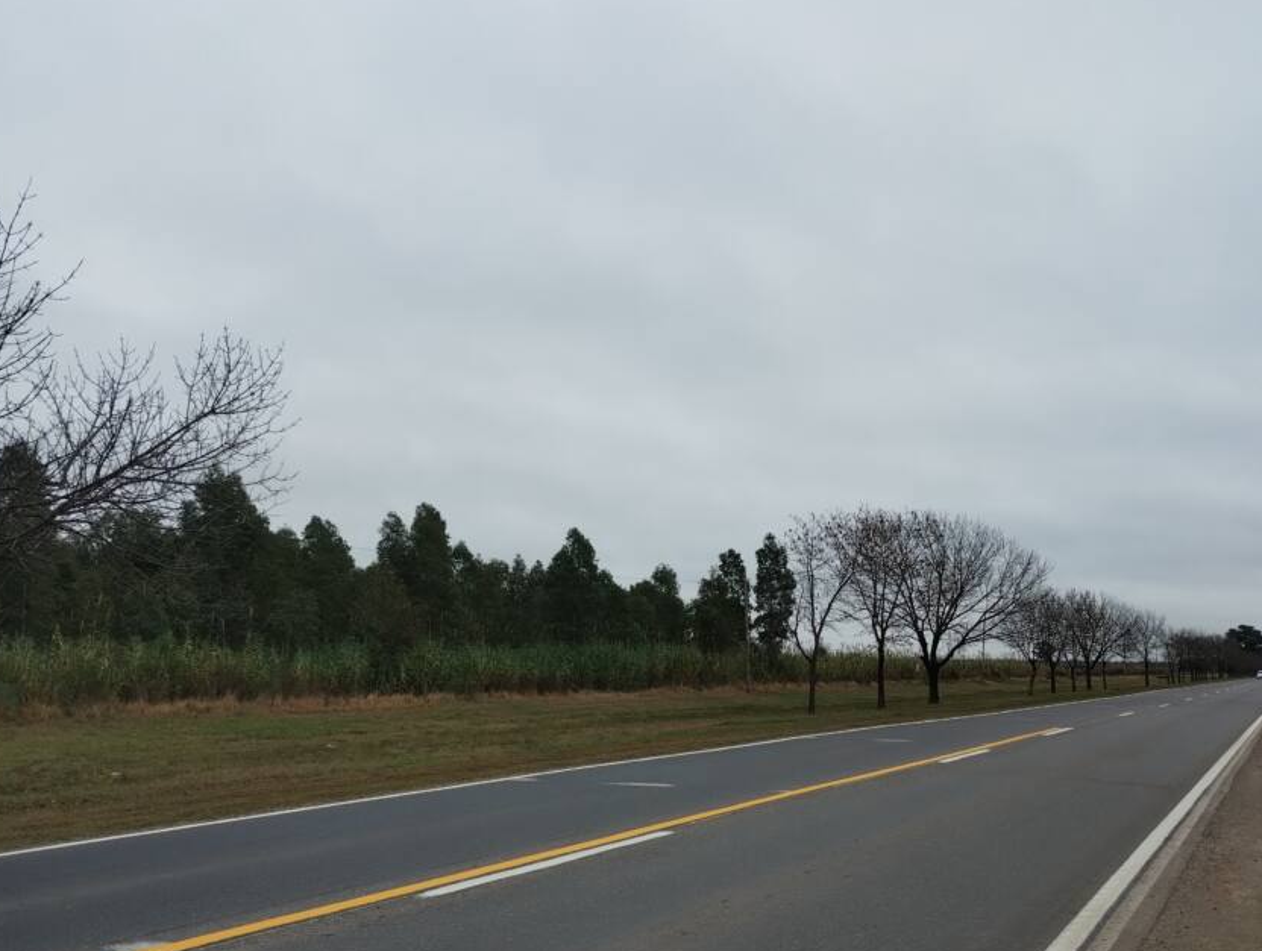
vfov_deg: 38.7
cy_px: 545
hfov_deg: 50.1
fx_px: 1351
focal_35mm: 37
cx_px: 619
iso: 100
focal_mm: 4.27
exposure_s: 1/350
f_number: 1.8
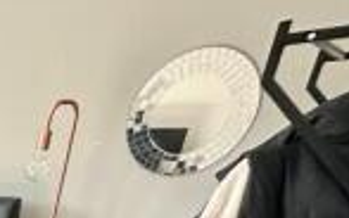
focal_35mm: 59
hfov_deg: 23.7
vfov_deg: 15.7
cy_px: 473
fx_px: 561
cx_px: -227
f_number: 2.2
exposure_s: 1/99
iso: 100
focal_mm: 2.22
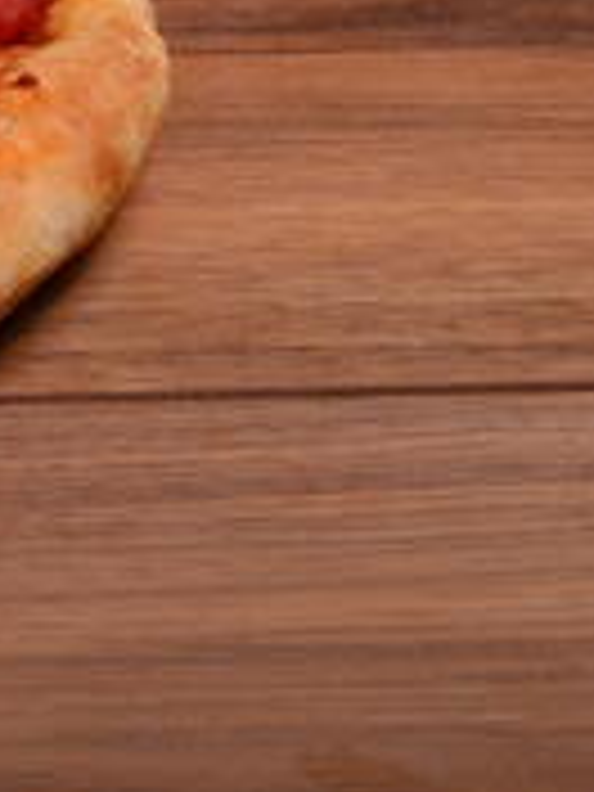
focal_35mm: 218
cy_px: -279
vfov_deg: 8.9
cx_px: -846
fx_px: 4988
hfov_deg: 6.5
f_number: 16
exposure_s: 1/250
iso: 1000
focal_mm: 50
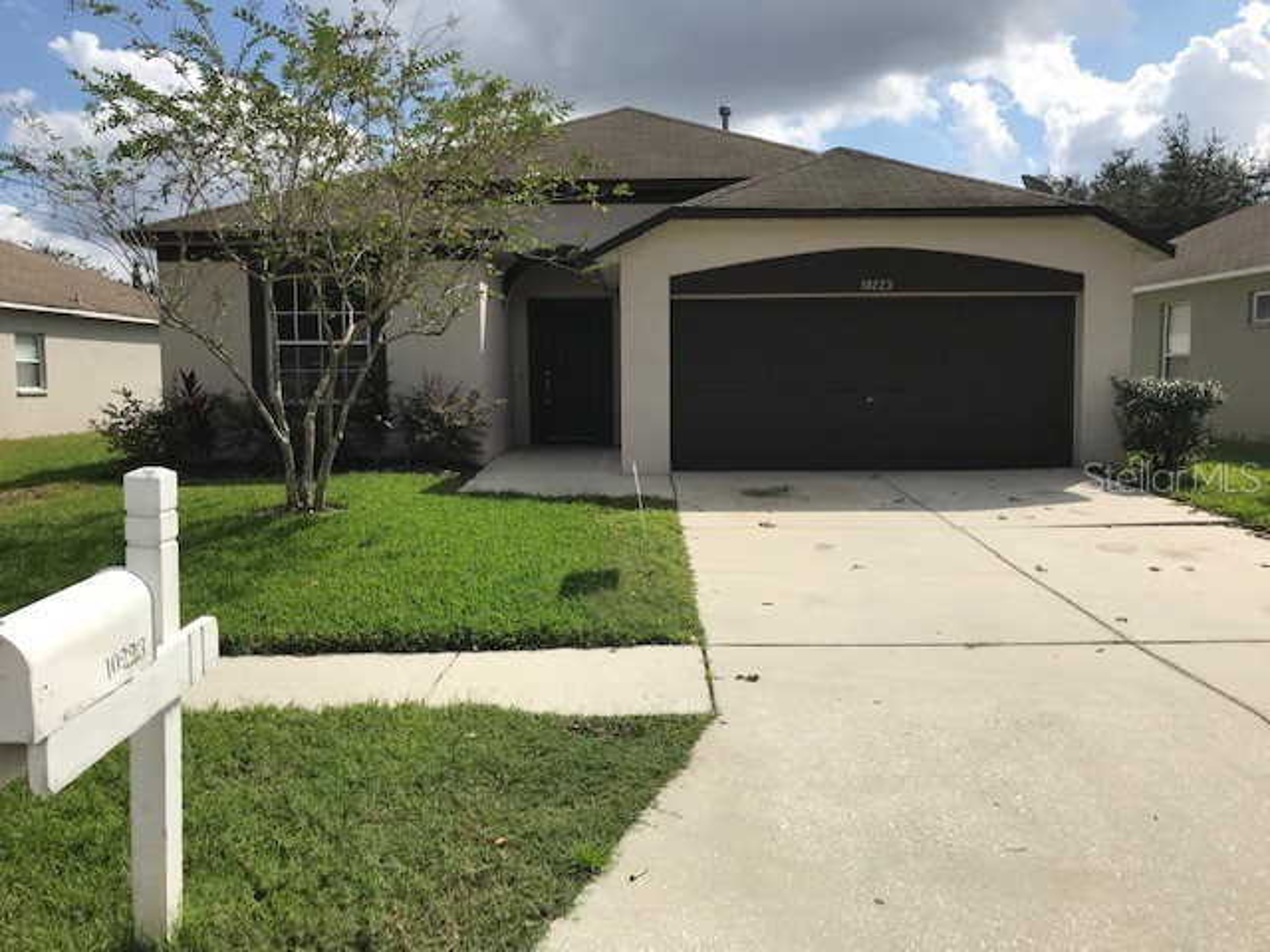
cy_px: 476
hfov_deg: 63.4
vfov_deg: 49.7
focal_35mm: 28
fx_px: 1027
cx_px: 635
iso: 20
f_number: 1.8
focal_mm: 3.99
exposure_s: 1/3690
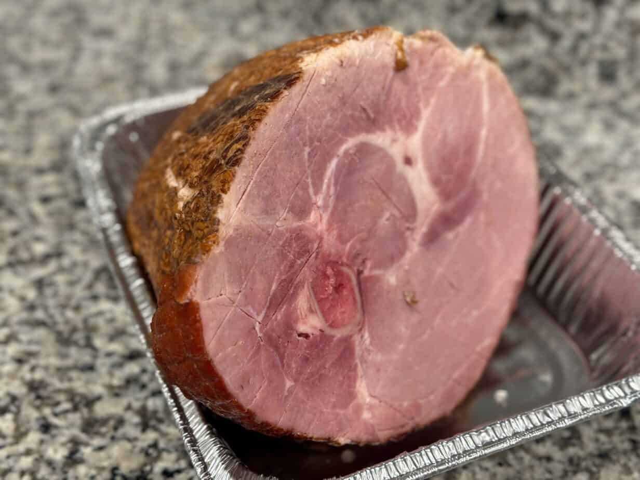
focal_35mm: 48
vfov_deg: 30.3
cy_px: 240
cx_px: 320
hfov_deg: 39.7
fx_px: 887
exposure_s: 1/60
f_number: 1.78
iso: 125
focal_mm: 6.76
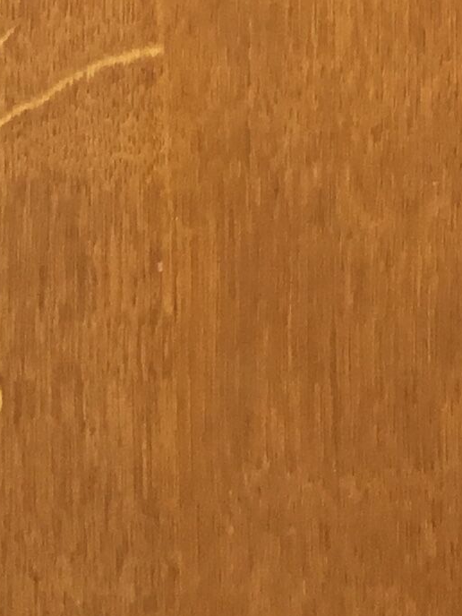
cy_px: -775
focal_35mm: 147
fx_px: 2616
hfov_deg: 9.5
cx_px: 897
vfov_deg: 11.5
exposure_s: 1/116
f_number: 2.4
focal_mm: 3.3
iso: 25
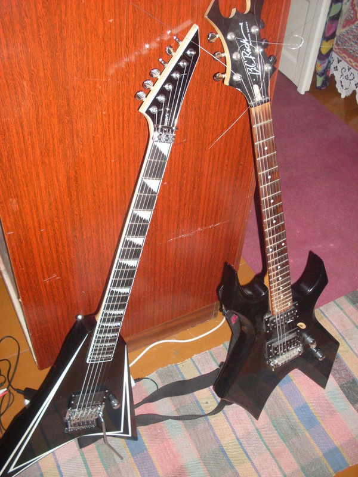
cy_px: 238
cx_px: 179
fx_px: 524
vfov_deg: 49.0
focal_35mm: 38
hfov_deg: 37.7
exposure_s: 1/45
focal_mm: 6.3
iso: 160
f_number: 2.8
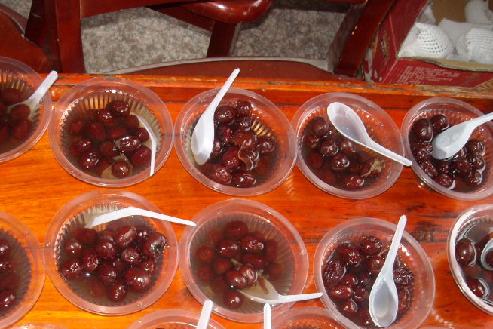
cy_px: 286
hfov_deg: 34.9
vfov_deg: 23.3
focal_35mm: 57
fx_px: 781
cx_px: 186
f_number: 2.8
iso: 200
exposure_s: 1/30
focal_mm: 5.7
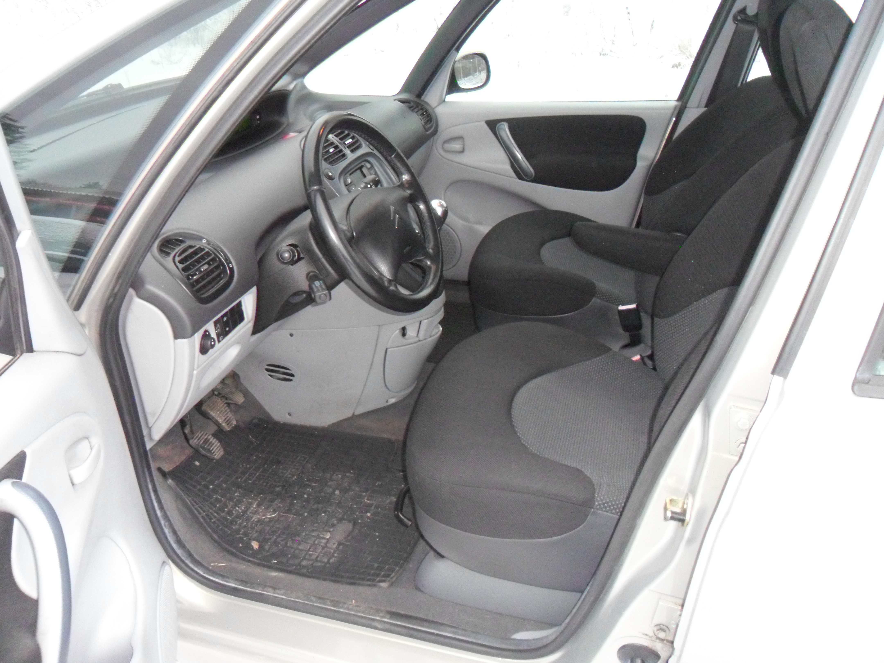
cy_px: 332
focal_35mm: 27
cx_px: 442
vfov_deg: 51.4
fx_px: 690
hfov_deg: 65.3
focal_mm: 4.9
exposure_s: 1/45
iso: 320
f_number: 3.5
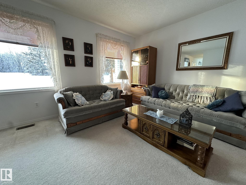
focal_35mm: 14
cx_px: 123
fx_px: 99
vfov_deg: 85.7
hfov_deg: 102.1
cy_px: 92
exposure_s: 1/120
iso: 200
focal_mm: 2.22
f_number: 2.2
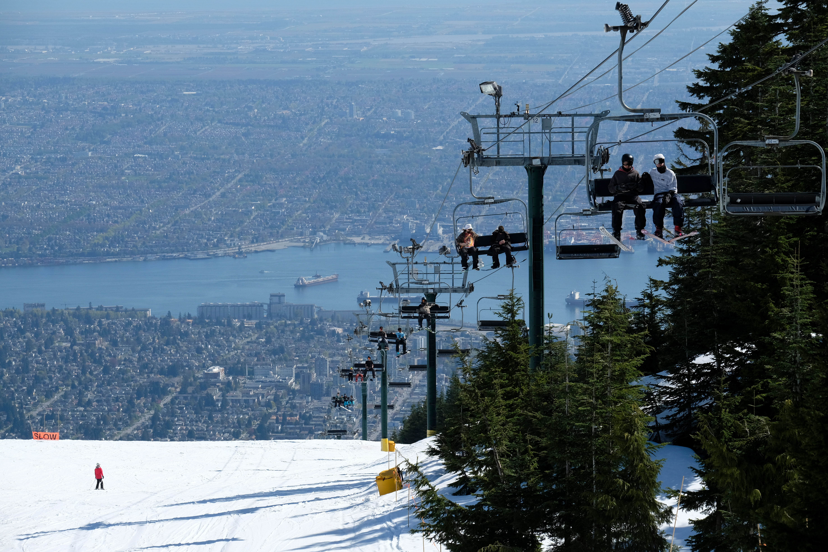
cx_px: 414
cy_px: 276
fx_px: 2898
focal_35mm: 126
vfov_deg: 10.9
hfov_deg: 16.3
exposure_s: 1/1500
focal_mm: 83.8
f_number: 6.4
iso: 400
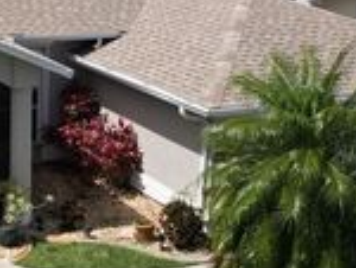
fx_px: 824
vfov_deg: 18.2
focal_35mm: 80
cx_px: -76
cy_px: 23
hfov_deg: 22.4
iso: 100
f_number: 1.7
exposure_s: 1/400
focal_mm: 6.72
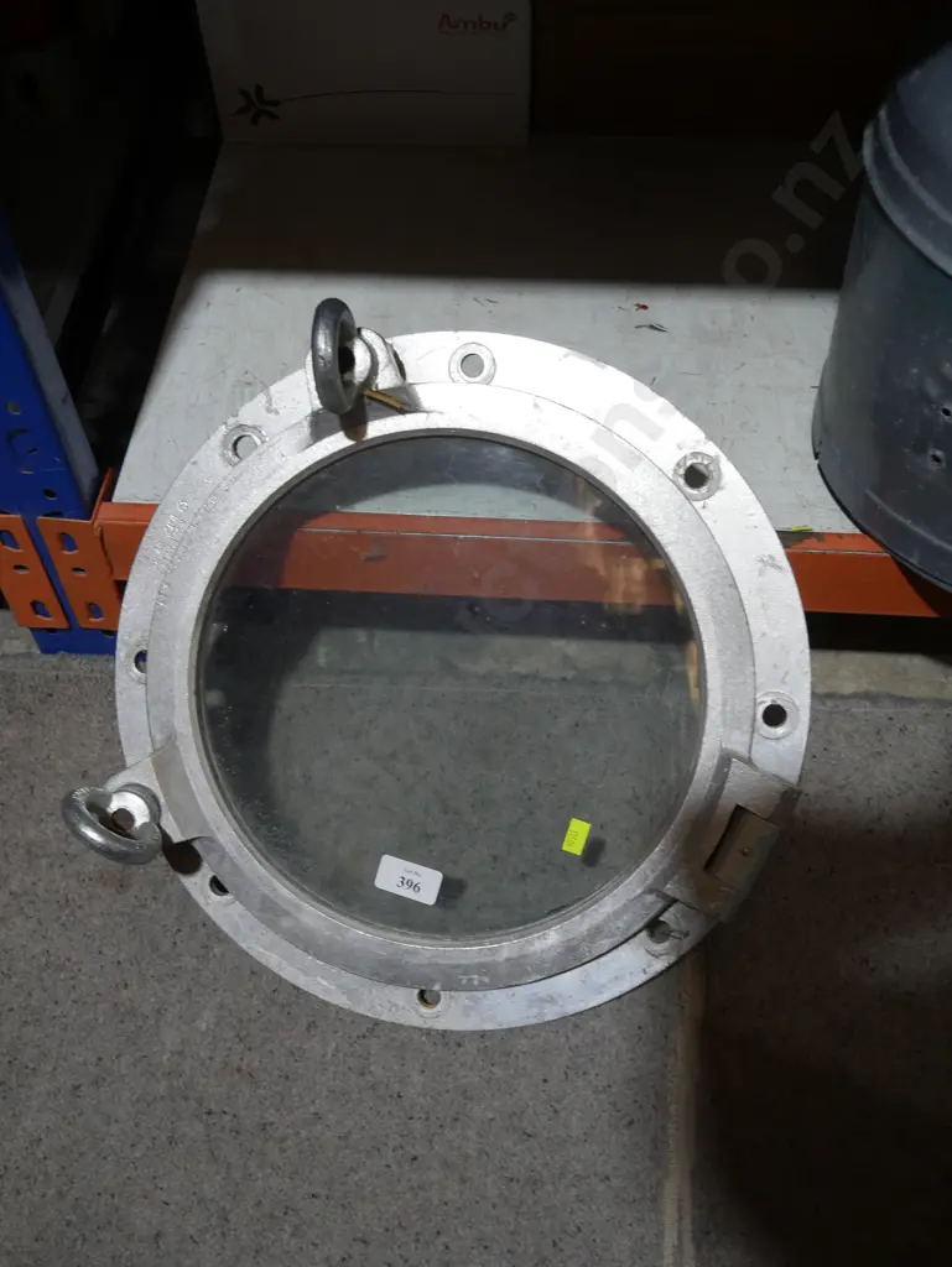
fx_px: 1392
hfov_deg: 37.8
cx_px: 476
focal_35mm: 38
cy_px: 634
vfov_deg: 49.0
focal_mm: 19
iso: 200
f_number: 4.1
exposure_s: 1/60
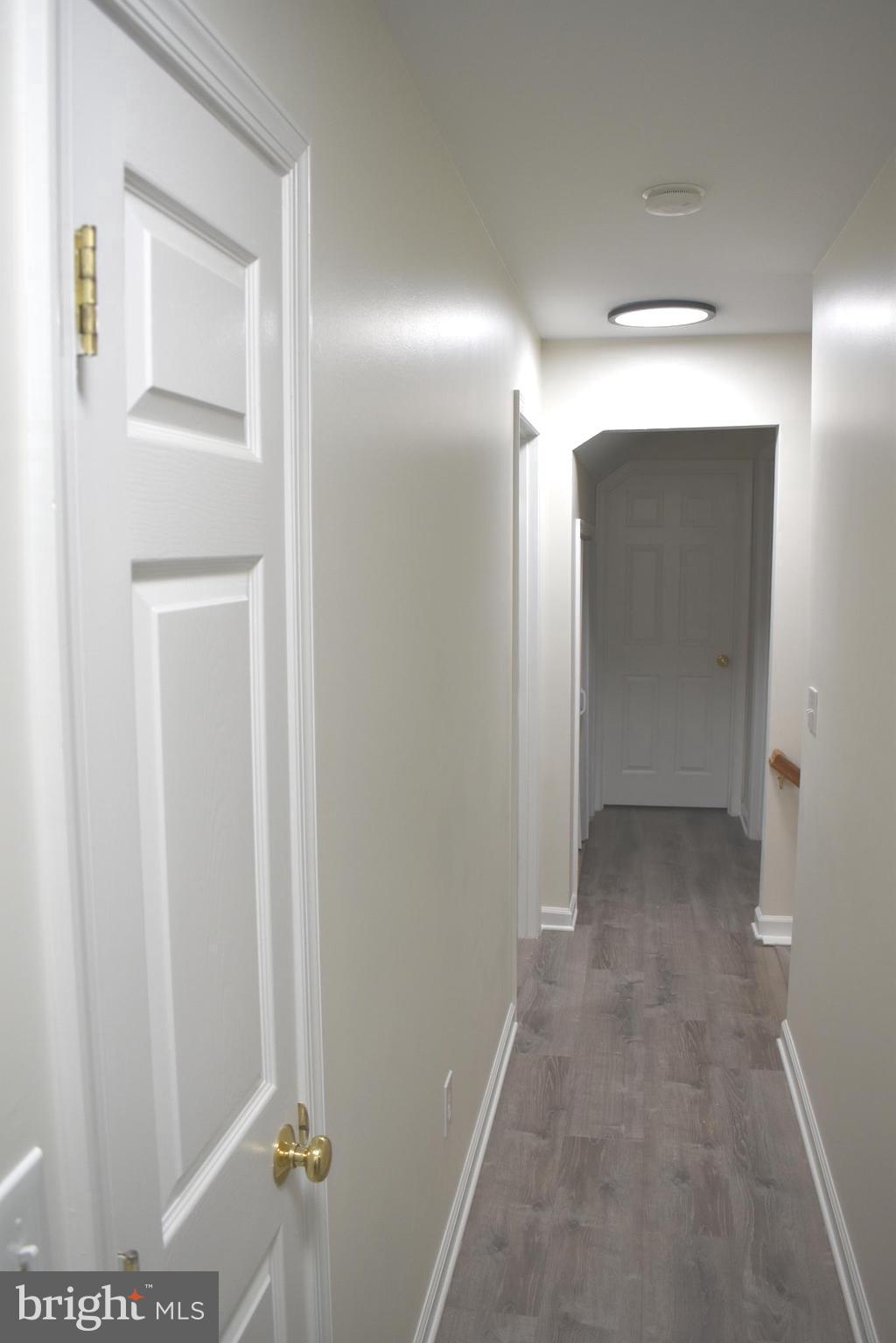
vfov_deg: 67.4
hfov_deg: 47.9
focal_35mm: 27
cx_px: 448
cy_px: 672
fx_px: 1008
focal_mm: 18
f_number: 5
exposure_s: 1/100
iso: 400
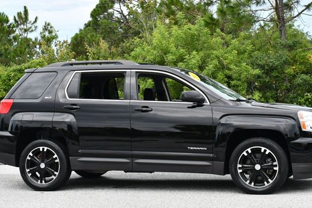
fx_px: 728
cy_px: 90
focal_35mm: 84
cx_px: 169
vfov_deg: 16.3
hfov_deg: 24.2
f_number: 8
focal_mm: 34
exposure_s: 1/250
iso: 160
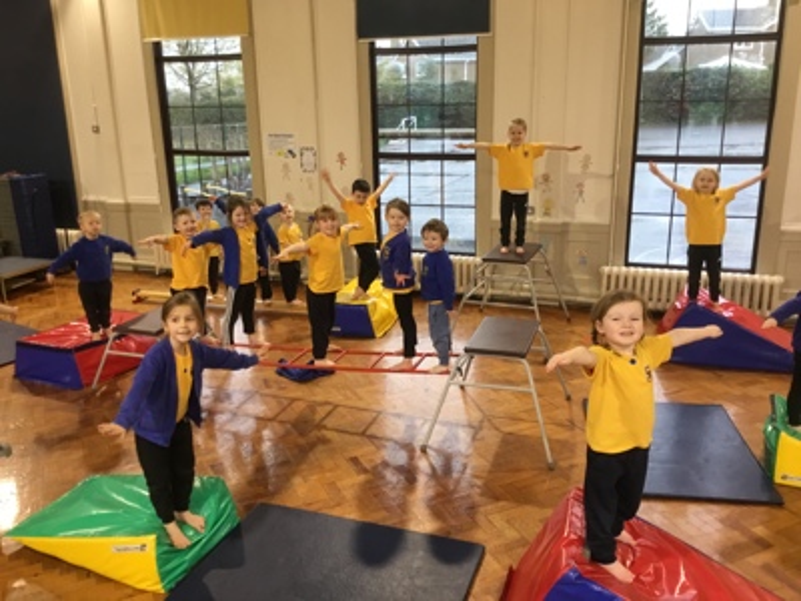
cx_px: 400
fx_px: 717
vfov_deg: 45.4
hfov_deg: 58.4
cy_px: 300
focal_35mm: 31
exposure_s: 1/33
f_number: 2.4
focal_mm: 3.3
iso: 125
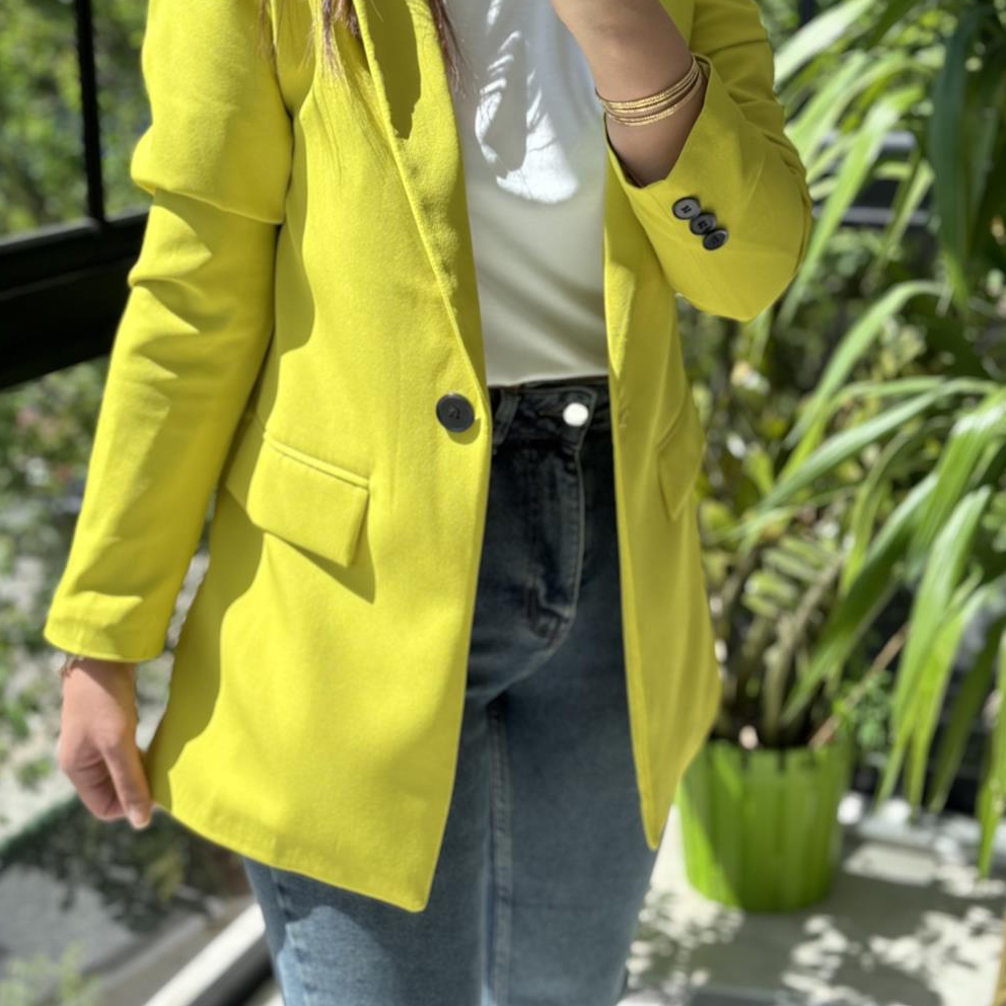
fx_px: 1874
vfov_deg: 29.9
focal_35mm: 57
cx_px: 501
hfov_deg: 30.0
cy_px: 357
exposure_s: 1/464
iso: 64
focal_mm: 6.76
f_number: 1.78
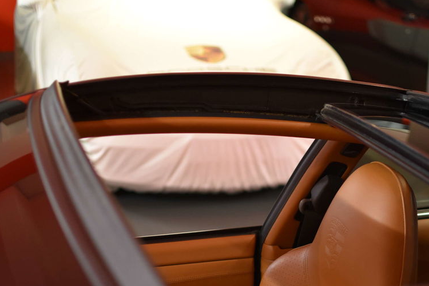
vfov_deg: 19.0
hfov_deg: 28.0
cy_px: 187
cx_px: 281
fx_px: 854
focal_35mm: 72
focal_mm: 35
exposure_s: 1/60
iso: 1100
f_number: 1.8
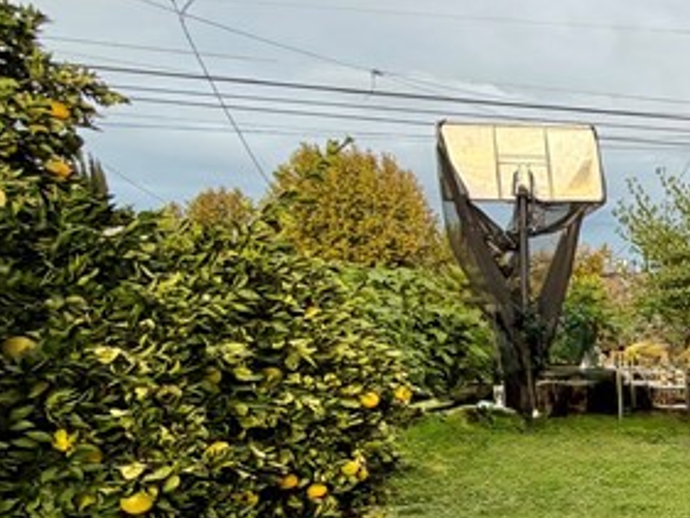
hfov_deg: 23.9
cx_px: 1161
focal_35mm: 51
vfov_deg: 28.0
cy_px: 408
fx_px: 1017
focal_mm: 2.22
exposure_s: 1/252
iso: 40
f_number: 2.2
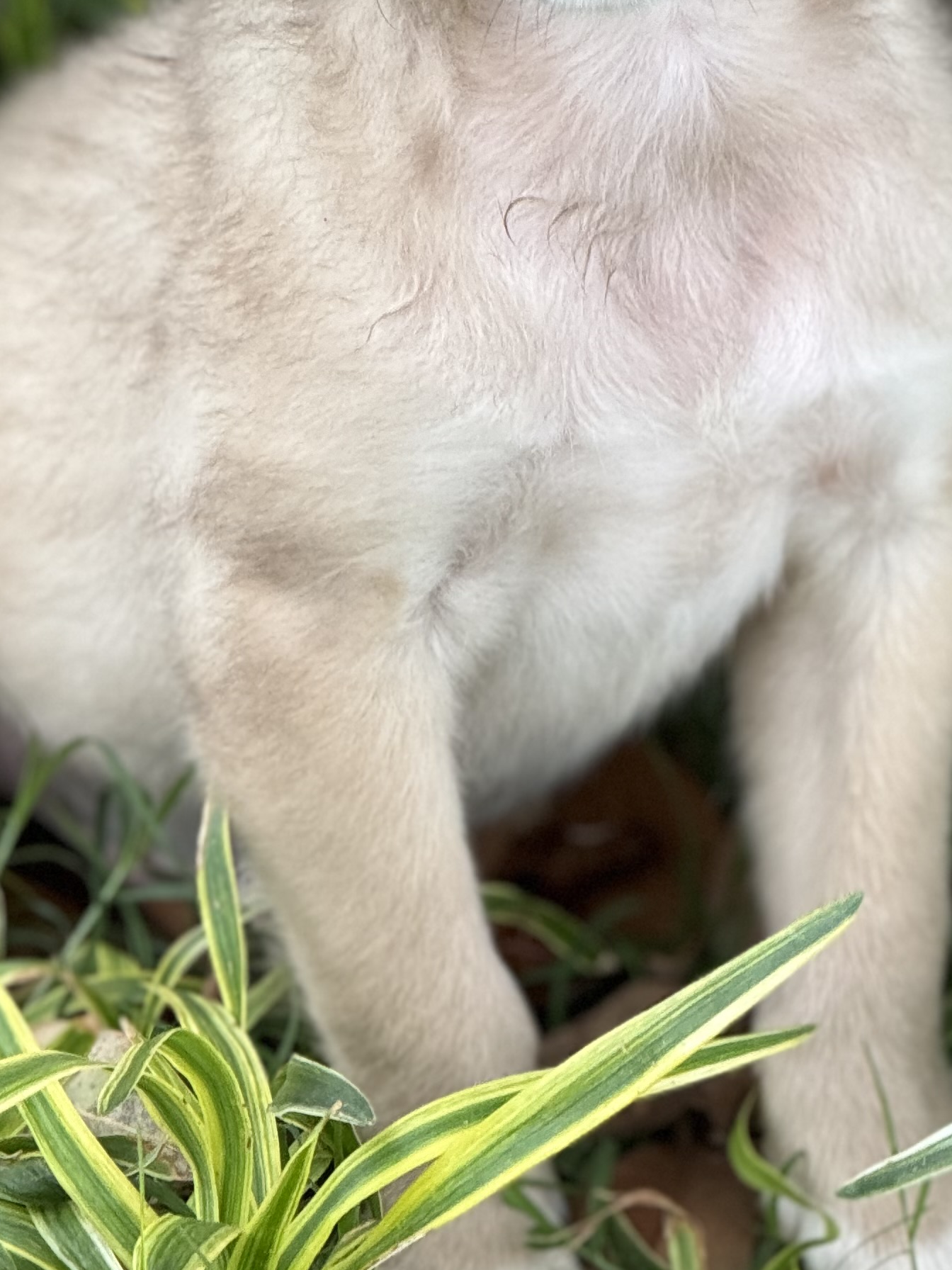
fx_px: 9901
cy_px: 122
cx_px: 595
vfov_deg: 7.3
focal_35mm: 270
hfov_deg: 5.5
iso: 200
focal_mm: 15.66
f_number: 2.8
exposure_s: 1/99
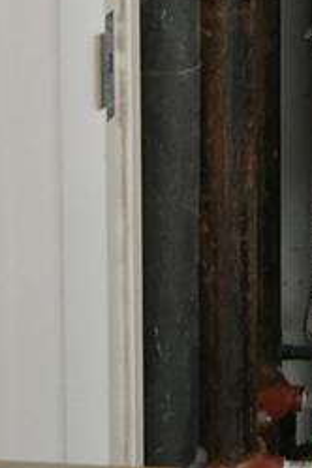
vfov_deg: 15.1
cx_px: 491
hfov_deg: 10.2
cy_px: -132
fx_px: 1690
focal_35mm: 130
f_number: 6.3
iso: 5600
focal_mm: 18
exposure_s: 1/100
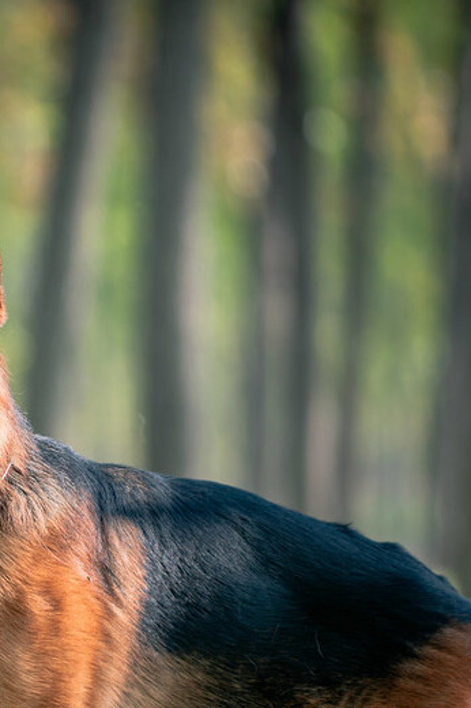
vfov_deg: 4.5
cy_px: 524
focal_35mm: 462
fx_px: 9078
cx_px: -34
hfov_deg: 3.0
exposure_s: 1/800
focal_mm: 200
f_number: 3.2
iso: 160
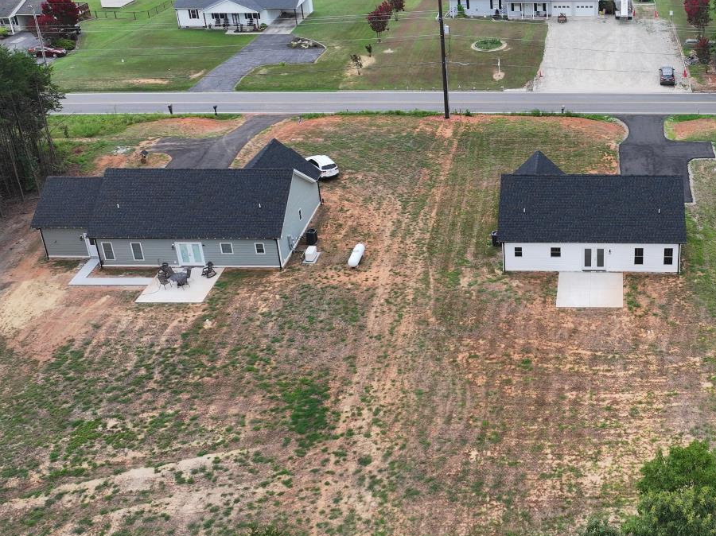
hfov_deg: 44.6
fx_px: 827
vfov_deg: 35.7
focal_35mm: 40
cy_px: 203
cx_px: 570
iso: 130
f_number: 2.8
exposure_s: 1/1250
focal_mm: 12.29
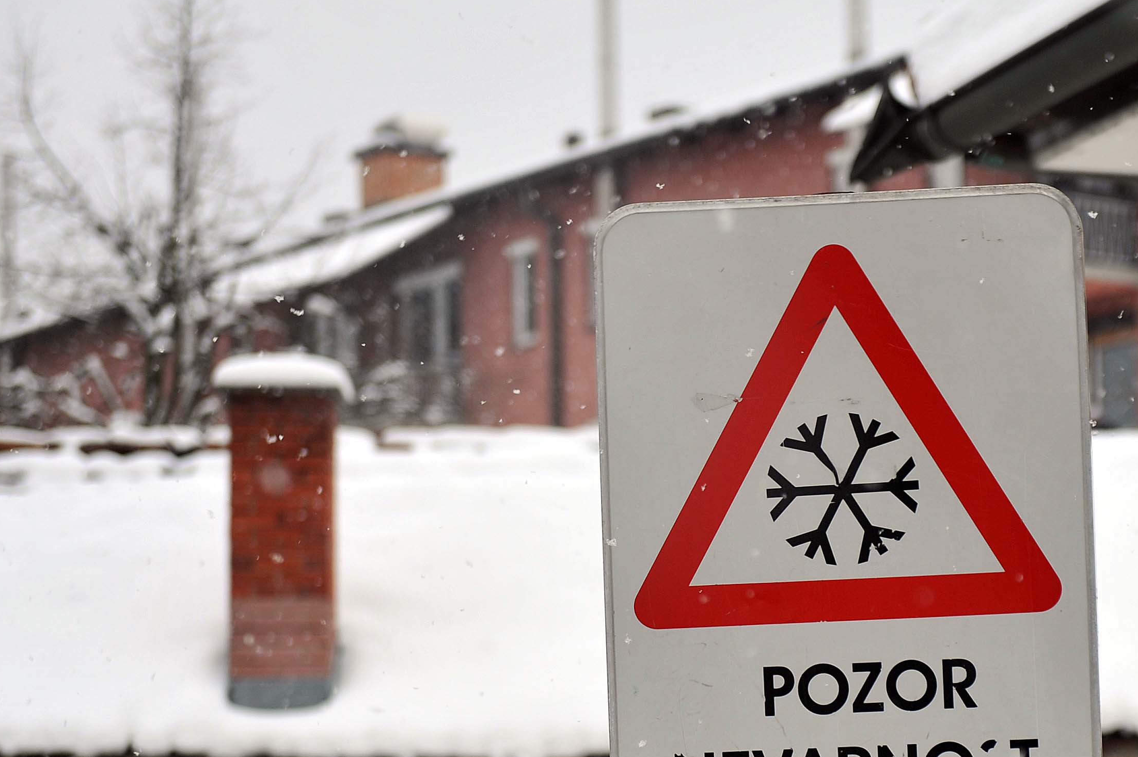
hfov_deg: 18.2
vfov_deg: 12.1
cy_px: 694
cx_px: 821
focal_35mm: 112
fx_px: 3538
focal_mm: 58
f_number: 2.8
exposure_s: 1/1600
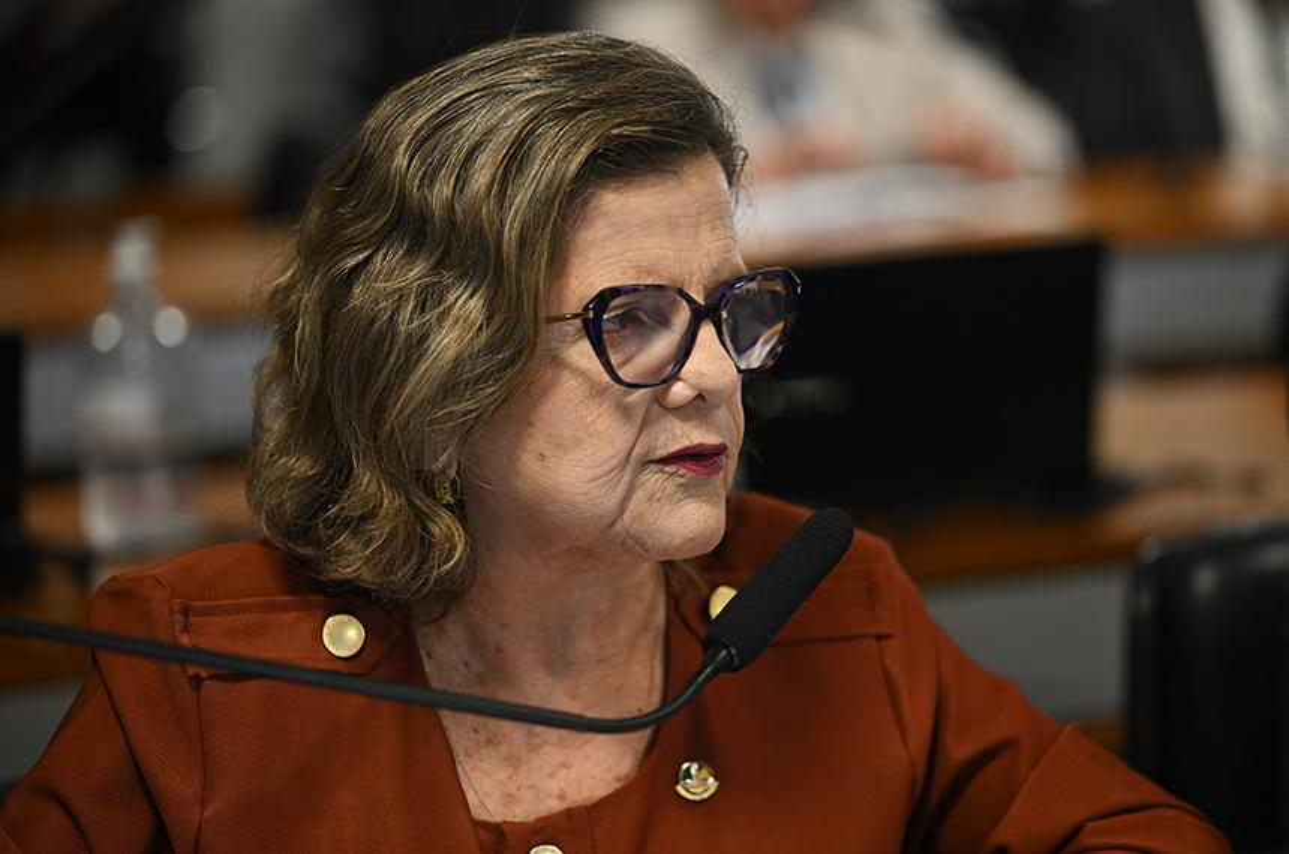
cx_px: 644
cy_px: 427
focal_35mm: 120
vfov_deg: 11.4
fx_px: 4289
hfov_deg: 17.1
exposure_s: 1/200
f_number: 2.8
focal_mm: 120
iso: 1600
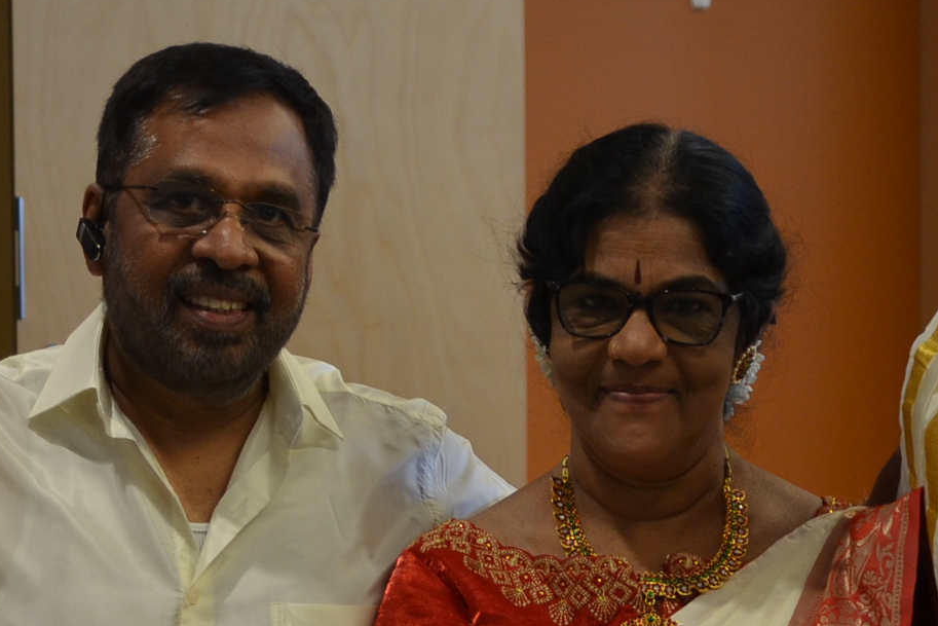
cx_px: 380
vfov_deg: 9.7
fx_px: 3683
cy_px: 430
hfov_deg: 14.5
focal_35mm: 141
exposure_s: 1/60
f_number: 4
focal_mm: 35
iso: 500
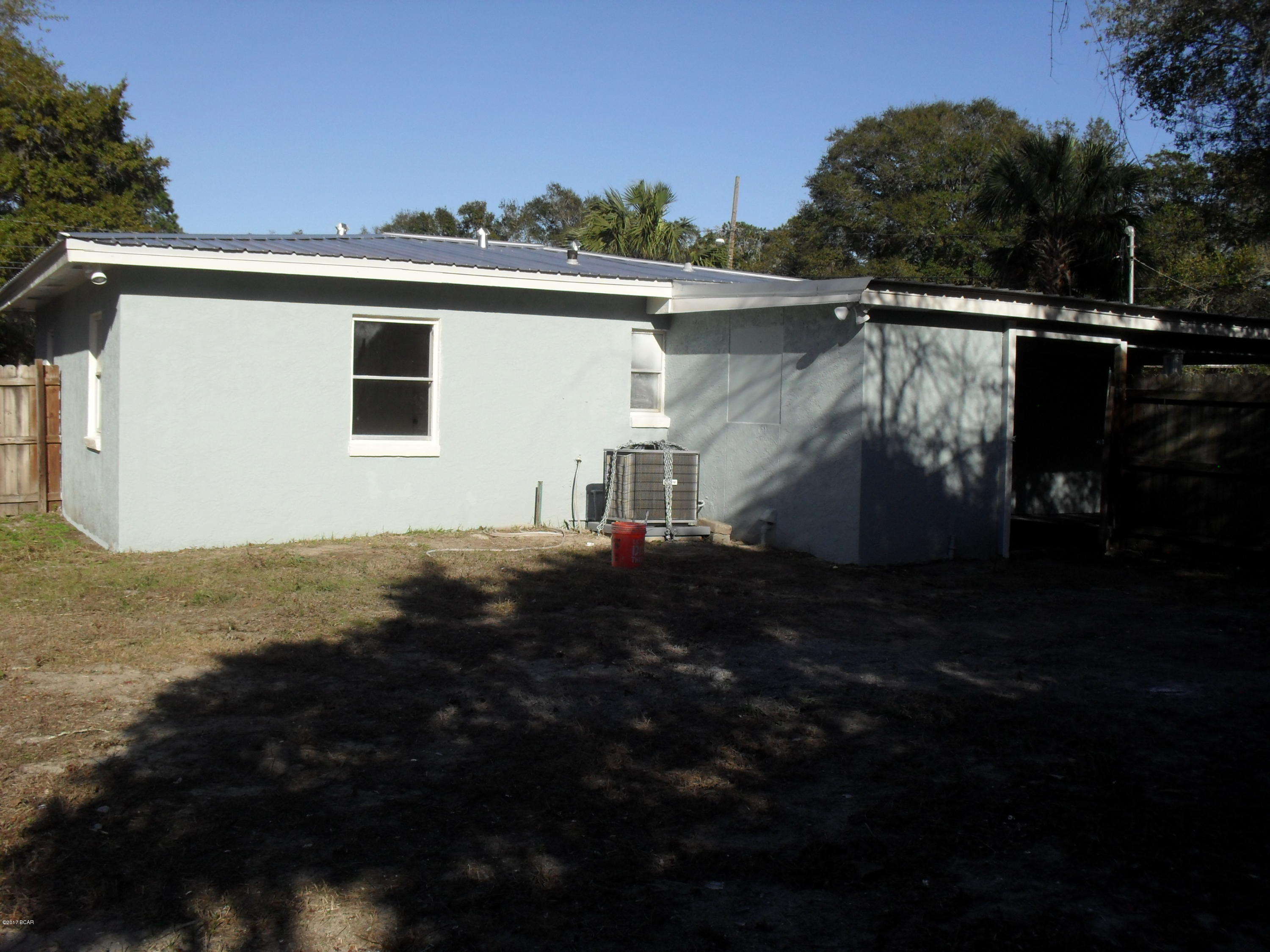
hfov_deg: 52.6
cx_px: 635
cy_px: 476
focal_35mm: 35
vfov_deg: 40.7
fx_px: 1284
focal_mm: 6.3
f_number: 8.4
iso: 100
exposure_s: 1/250
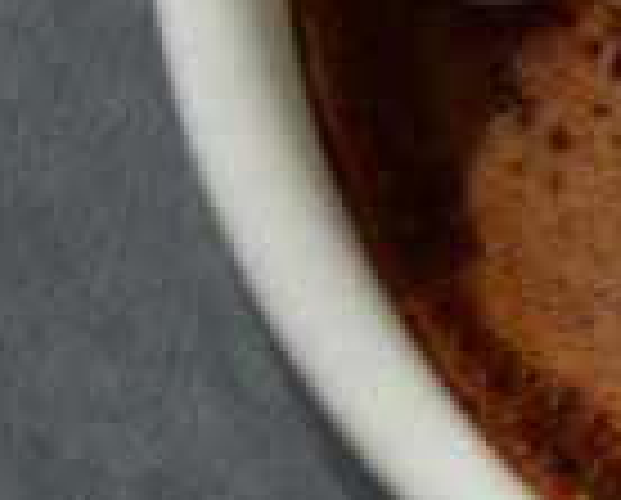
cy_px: -108
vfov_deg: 1.7
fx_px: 17147
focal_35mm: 931
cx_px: 1256
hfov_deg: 2.1
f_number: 5.6
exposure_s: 1/400
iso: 100
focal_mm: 105
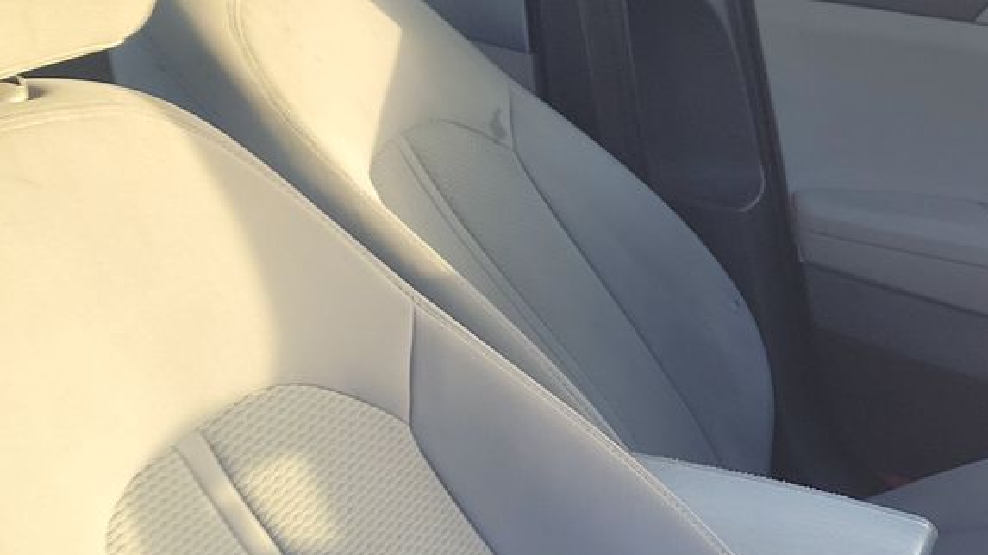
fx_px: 1912
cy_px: 565
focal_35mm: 73
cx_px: 841
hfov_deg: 28.1
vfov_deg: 16.2
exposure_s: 1/59
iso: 56
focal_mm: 6.7
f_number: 1.8
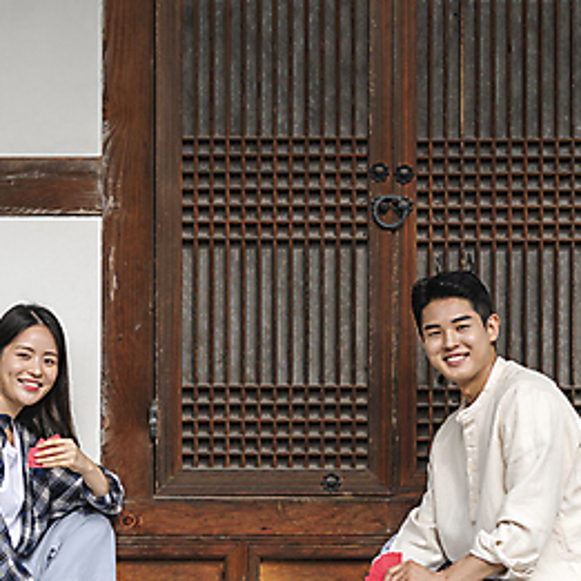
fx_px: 3152
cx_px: 298
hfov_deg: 10.5
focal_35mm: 166
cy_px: 354
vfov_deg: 10.5
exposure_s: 1/1000
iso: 125
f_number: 2.8
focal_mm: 85
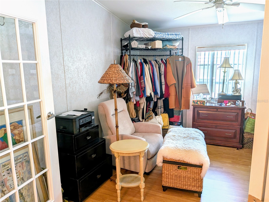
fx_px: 187
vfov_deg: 56.8
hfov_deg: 71.6
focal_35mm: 24
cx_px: 134
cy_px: 101
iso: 20
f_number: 1.7
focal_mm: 4.53
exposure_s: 1/176
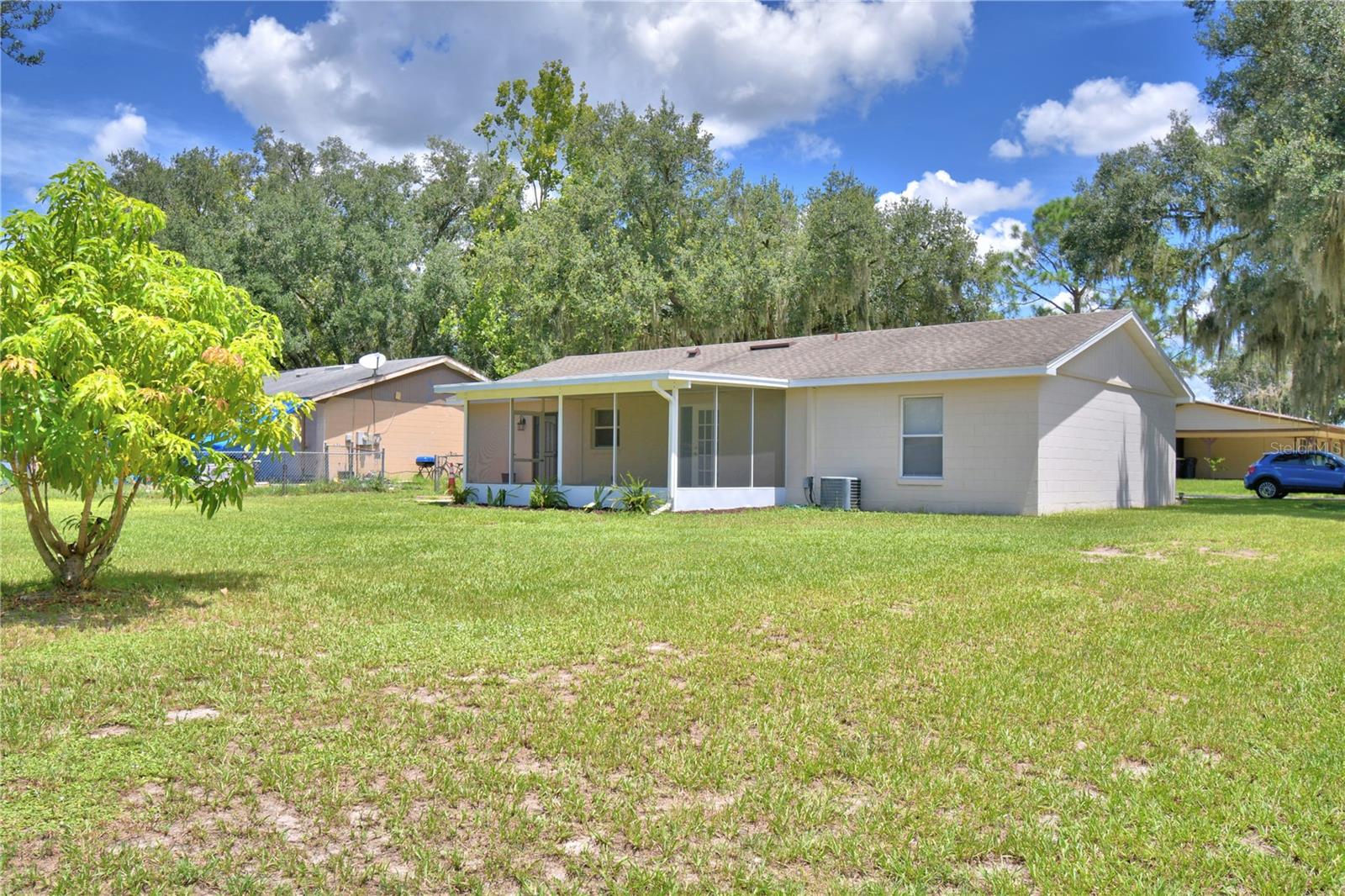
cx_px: 672
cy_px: 448
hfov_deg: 61.9
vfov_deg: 43.6
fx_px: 1121
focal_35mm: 30
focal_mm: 20
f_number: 5.6
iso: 100
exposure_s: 1/640
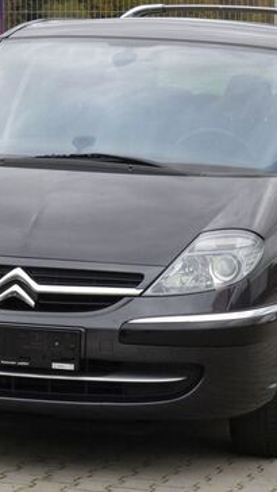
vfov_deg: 12.6
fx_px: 2231
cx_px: 86
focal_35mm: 171
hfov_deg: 7.1
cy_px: 246
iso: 200
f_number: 5.6
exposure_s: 1/80
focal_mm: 21
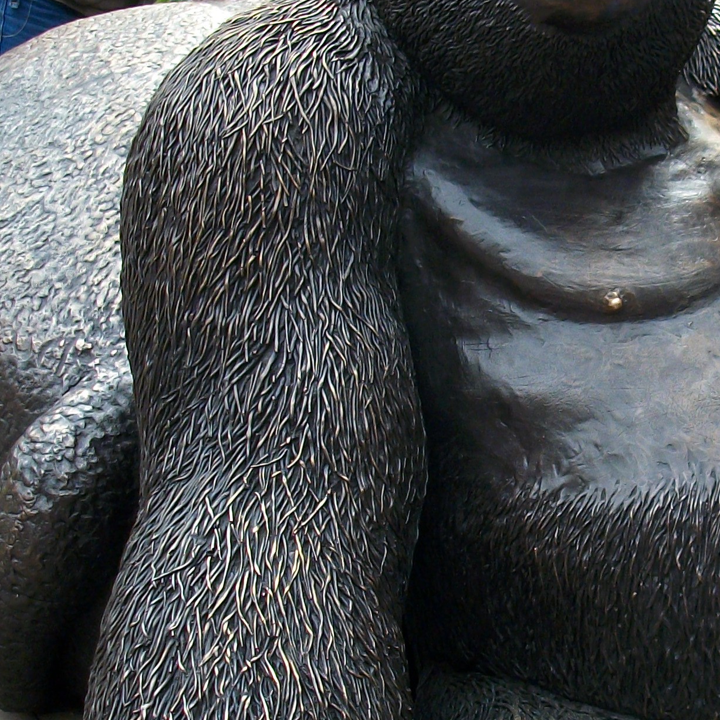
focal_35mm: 98
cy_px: 420
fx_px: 2306
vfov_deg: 17.7
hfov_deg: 17.6
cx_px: 580
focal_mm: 5.7
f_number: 2.9
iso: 80
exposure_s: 1/295
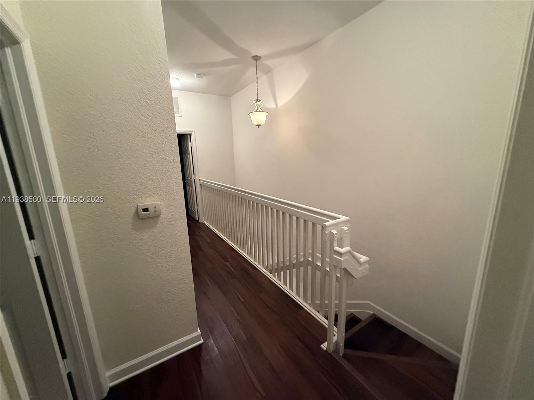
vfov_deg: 85.7
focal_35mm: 14
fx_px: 216
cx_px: 267
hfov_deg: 102.1
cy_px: 200
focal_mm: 2.22
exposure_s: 1/60
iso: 800
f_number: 2.2
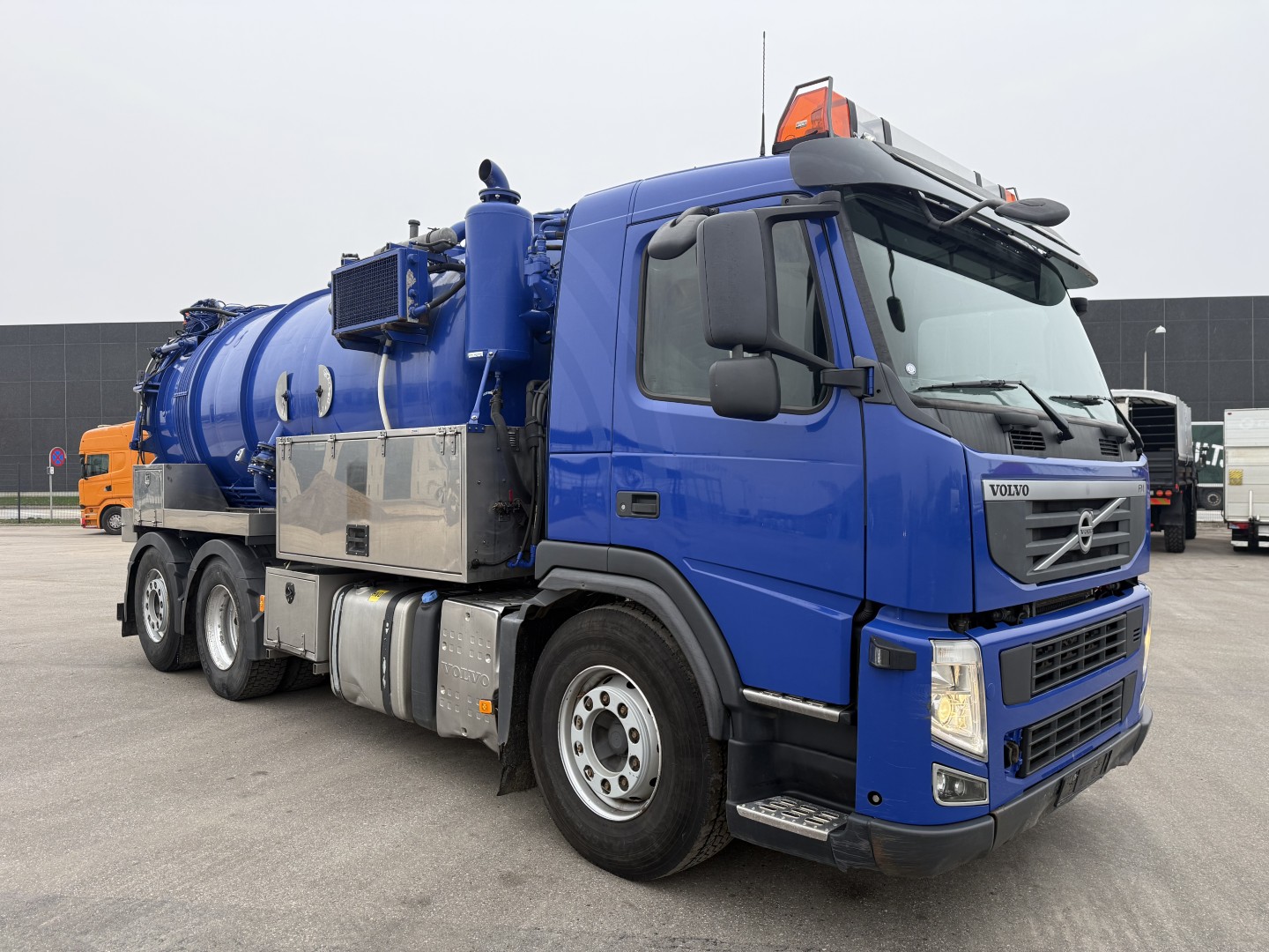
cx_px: 634
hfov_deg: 71.6
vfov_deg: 56.8
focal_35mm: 24
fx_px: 880
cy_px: 476
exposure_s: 1/165
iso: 125
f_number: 1.78
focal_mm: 6.76
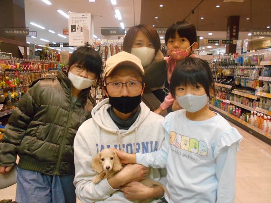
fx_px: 235
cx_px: 136
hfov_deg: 60.0
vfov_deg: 46.8
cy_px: 102
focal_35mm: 30
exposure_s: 1/125
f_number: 3.4
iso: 800
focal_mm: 5.1
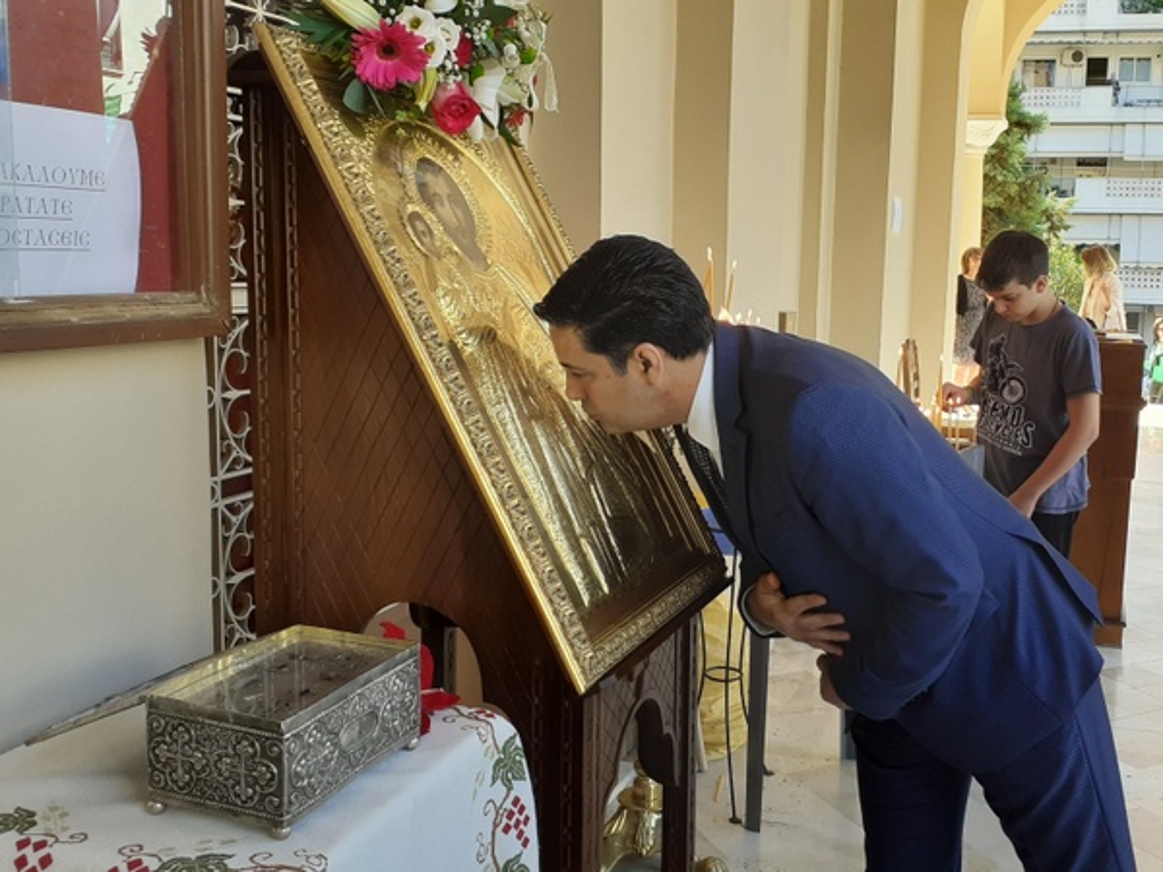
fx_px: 907
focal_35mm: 27
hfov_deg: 65.3
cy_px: 436
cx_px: 582
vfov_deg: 51.4
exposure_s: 1/207
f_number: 1.9
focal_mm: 3.6
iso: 40
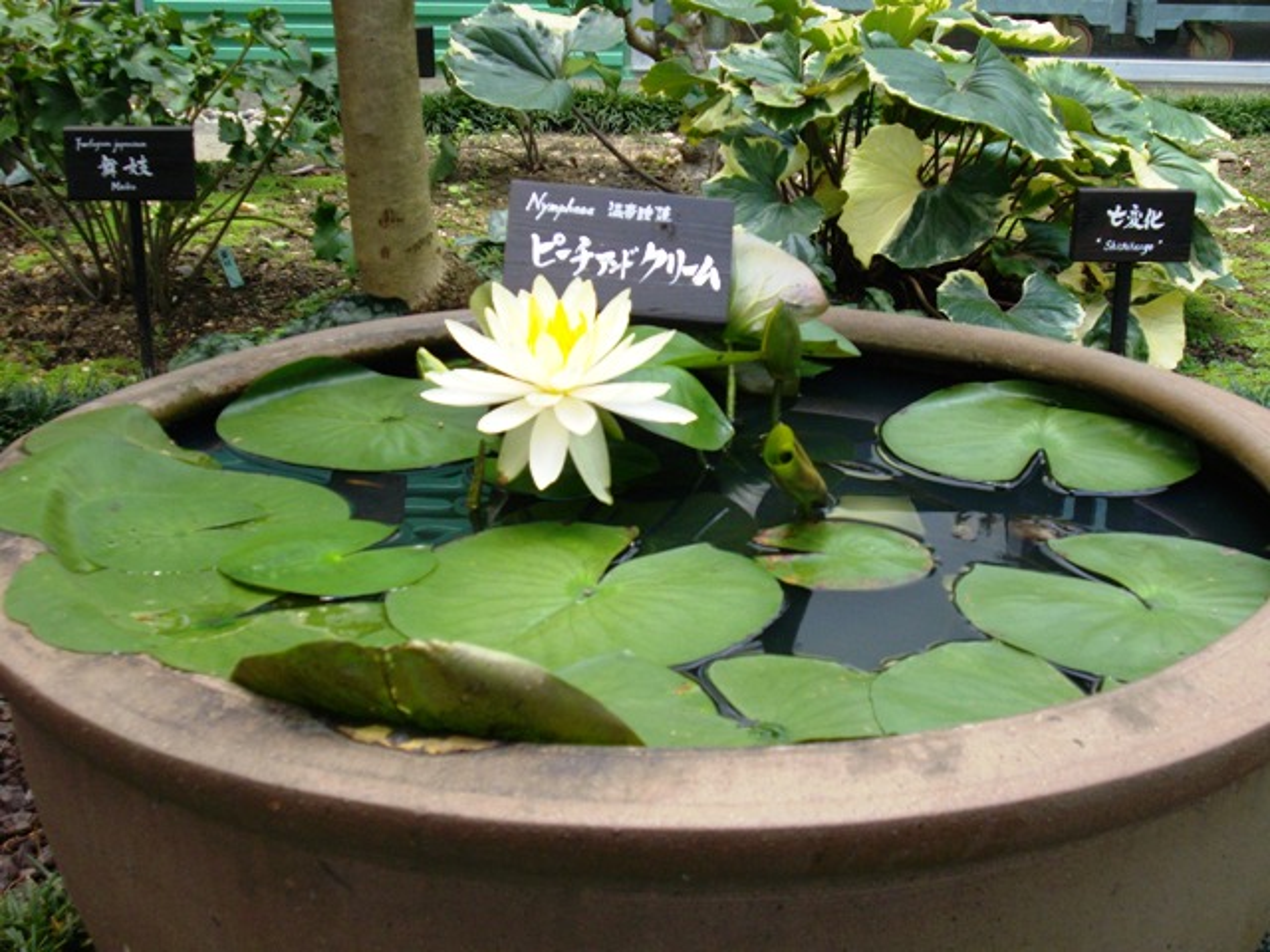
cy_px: 476
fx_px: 1981
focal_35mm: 54
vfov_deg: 27.0
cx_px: 635
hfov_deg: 35.5
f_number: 3.4
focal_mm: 9
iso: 135
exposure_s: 1/160
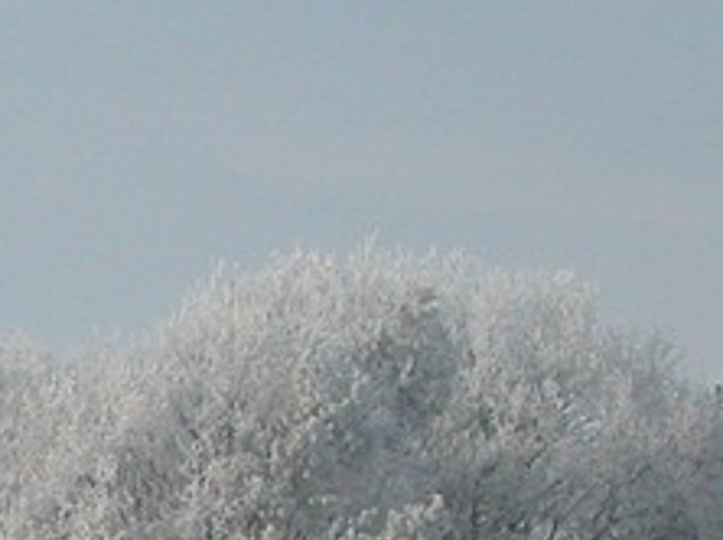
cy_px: 1217
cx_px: -1094
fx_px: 6092
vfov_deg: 5.0
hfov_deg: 6.4
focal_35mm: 292
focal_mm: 13.7
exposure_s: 1/1701
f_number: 4.4
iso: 100
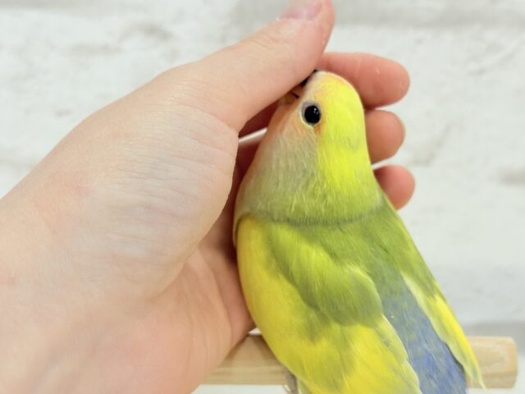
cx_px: 262
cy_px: 197
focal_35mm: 52
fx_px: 789
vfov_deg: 28.0
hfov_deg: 36.8
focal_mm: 5.96
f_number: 1.6
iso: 80
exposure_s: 1/100
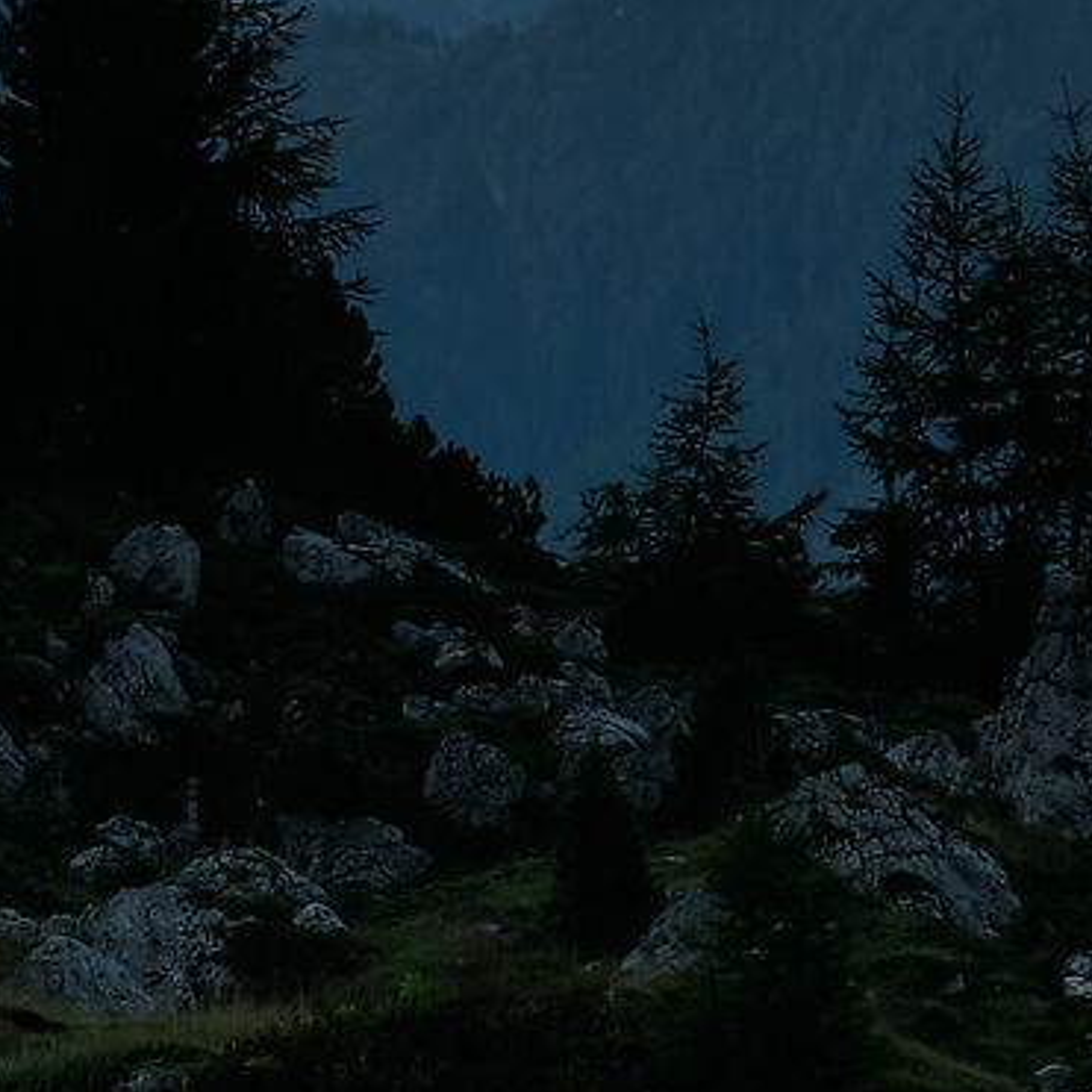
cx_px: 2723
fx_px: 29409
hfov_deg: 2.1
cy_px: -804
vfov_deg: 2.1
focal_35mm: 824
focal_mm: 99.8
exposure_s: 1/15
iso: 200
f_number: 14
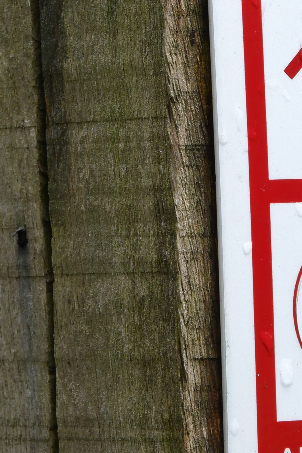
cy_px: 55
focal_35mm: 445
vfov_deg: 4.6
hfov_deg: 3.1
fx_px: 5599
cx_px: 364
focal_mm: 101.2
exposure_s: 1/28
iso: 200
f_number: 11
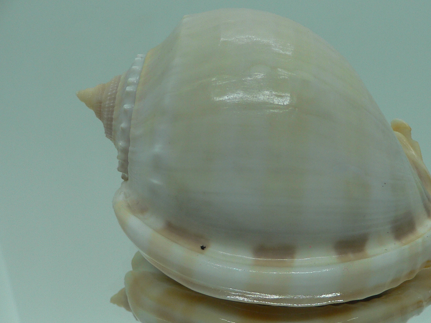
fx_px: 622
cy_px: 201
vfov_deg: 29.0
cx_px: 276
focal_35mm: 50
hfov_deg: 37.9
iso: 80
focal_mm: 4.6
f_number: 2.8
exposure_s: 1/80
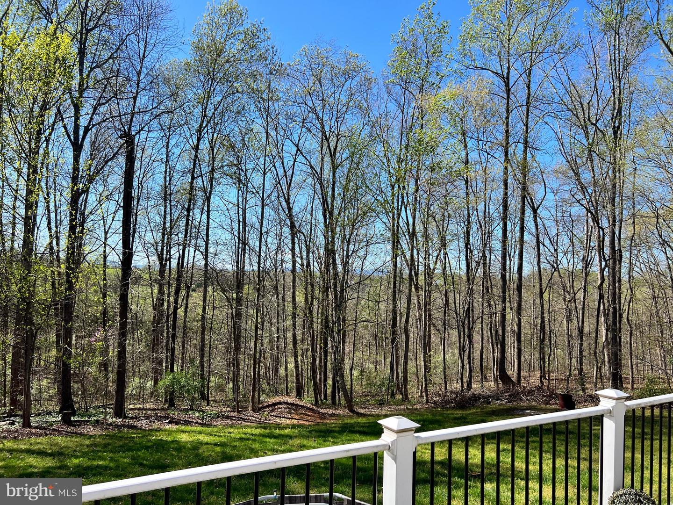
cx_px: 336
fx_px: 505
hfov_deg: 67.3
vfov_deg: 53.1
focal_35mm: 26
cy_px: 252
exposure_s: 1/2123
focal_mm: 5.7
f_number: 1.5
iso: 50
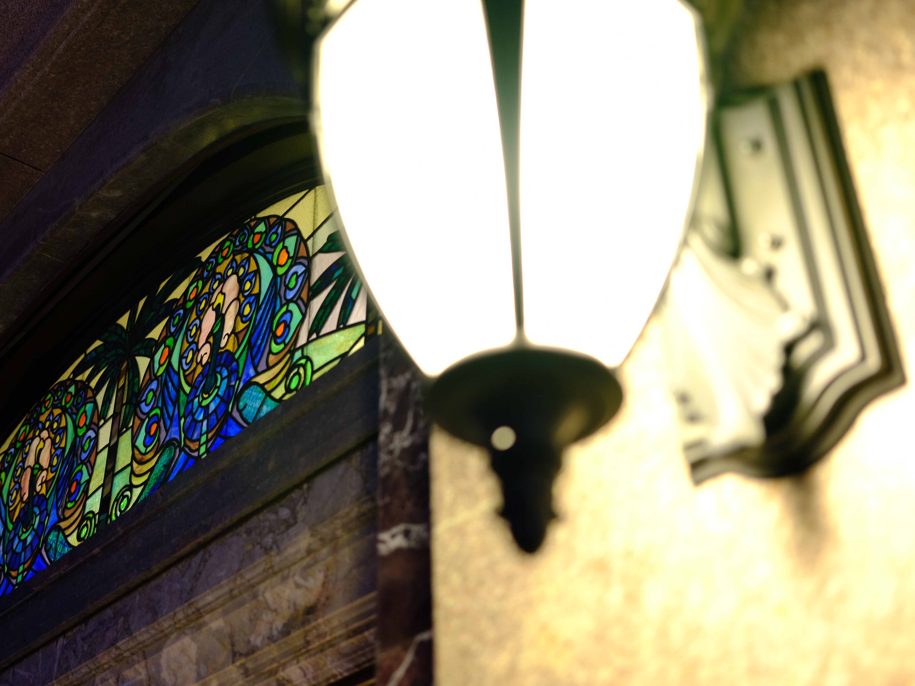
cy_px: 320
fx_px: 1375
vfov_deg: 28.0
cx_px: 371
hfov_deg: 36.7
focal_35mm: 52
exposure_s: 1/17
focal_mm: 45
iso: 800
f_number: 2.8
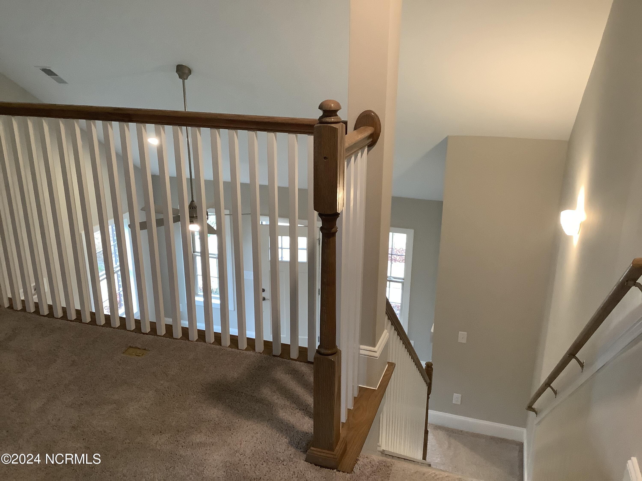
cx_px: 321
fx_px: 575
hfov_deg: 58.4
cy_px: 240
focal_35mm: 31
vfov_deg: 45.4
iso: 250
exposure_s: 1/60
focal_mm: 3.3
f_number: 2.4
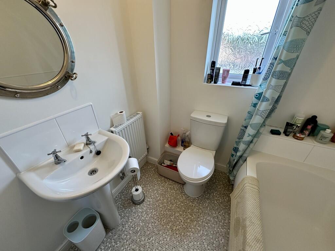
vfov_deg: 85.7
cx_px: 168
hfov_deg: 102.1
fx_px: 135
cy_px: 126
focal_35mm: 14
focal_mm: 2.22
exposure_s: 1/100
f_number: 2.2
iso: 125
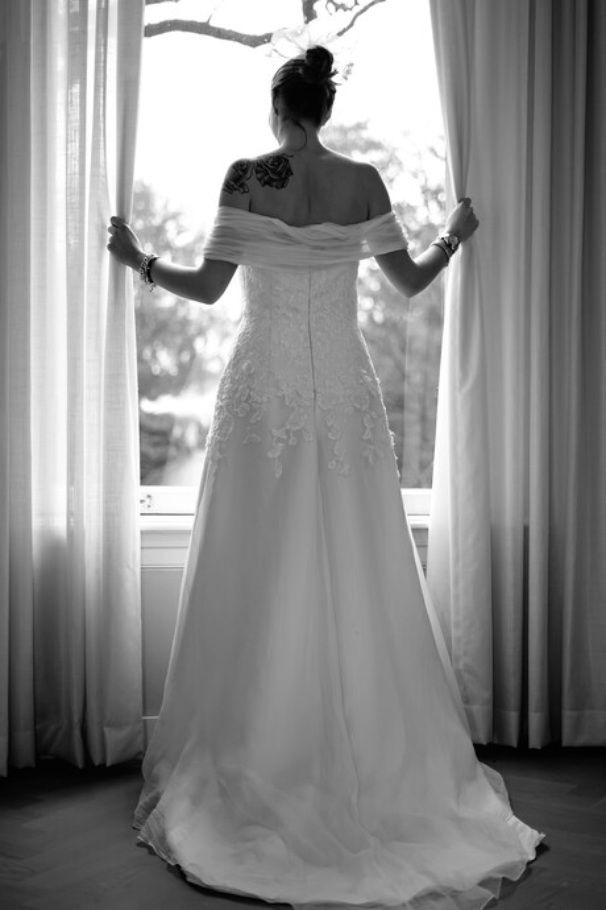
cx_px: 303
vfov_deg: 39.6
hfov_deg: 27.0
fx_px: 1262
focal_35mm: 50
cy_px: 455
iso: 250
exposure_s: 1/50
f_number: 2
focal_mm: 50
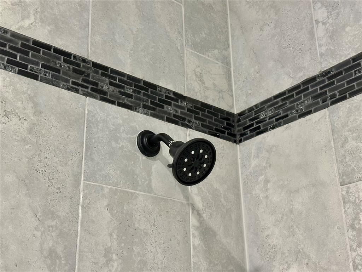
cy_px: 136
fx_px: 502
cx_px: 181
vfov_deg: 30.3
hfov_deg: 39.7
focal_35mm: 48
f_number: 1.78
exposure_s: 1/60
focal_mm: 6.86
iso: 250
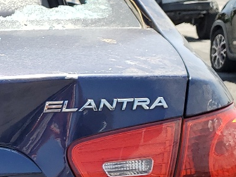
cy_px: 215
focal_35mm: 106
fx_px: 723
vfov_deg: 13.6
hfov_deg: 16.8
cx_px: -118
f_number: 1.5
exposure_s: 1/1429
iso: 50
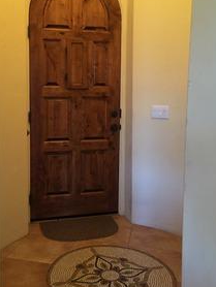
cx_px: 81
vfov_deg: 46.5
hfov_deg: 35.8
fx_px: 332
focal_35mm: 40
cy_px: 117
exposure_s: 1/30
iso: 200
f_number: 2.2
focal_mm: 4.15
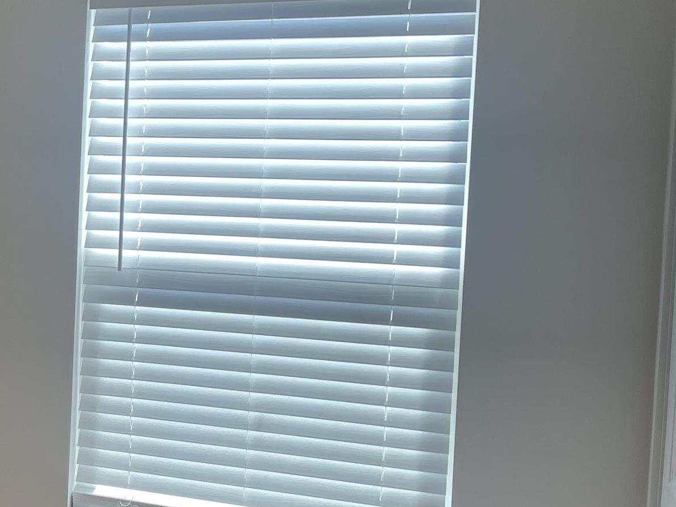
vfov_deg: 21.9
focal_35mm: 67
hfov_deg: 25.6
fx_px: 1308
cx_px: -159
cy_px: 241
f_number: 1.6
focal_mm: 4.2
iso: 32
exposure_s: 1/121
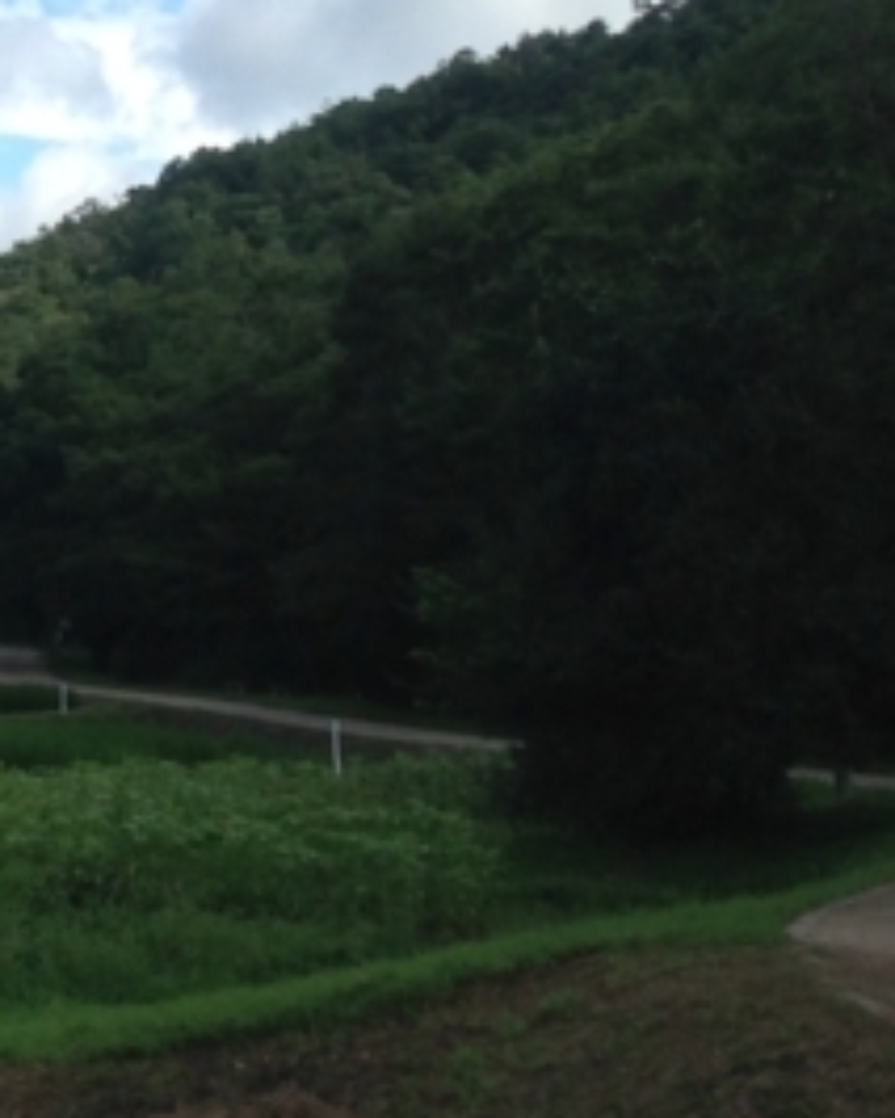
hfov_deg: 12.0
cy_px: 265
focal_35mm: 124
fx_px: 4103
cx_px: -387
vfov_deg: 15.4
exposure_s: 1/1205
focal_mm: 4.12
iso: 50
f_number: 2.4
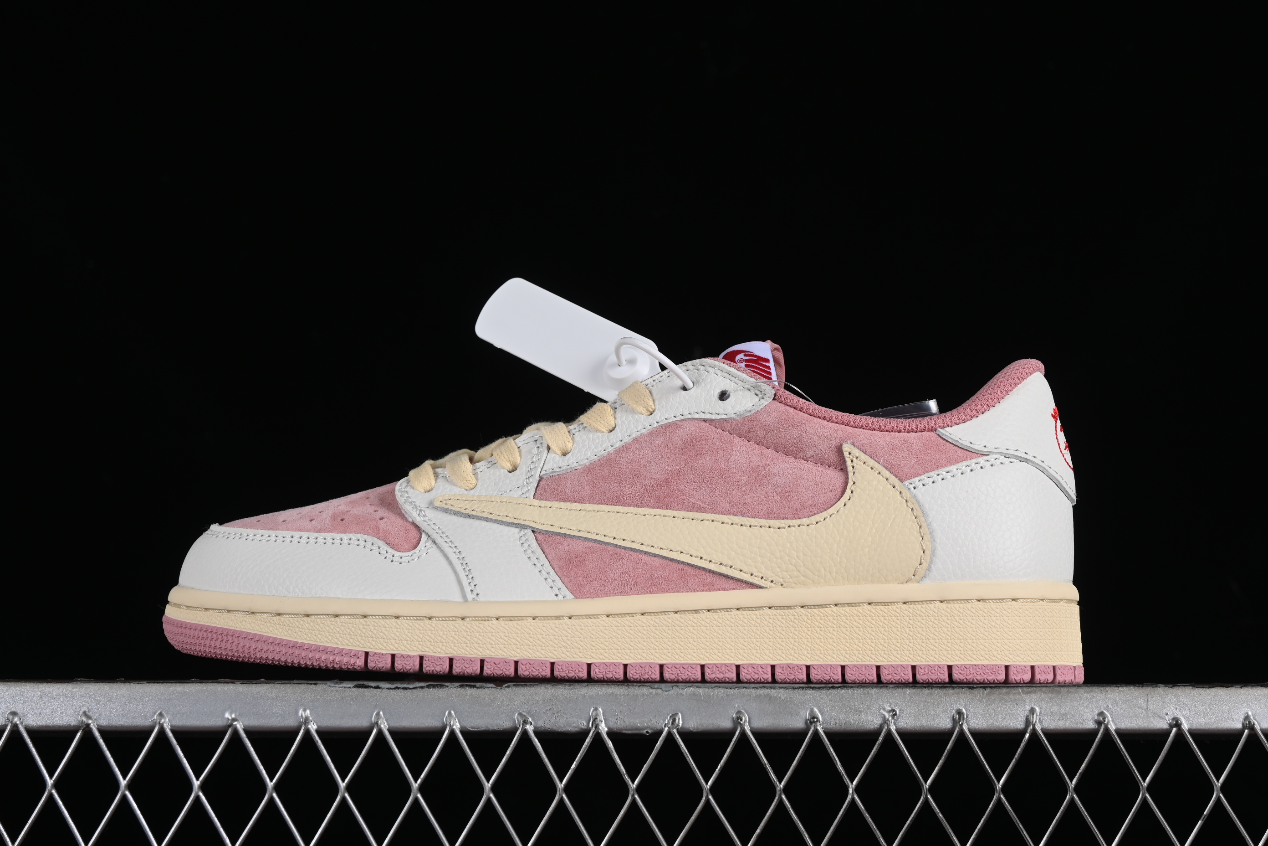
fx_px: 2641
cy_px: 423
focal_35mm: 75
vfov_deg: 18.2
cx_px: 634
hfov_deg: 27.0
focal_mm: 50
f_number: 8
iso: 160
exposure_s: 1/80
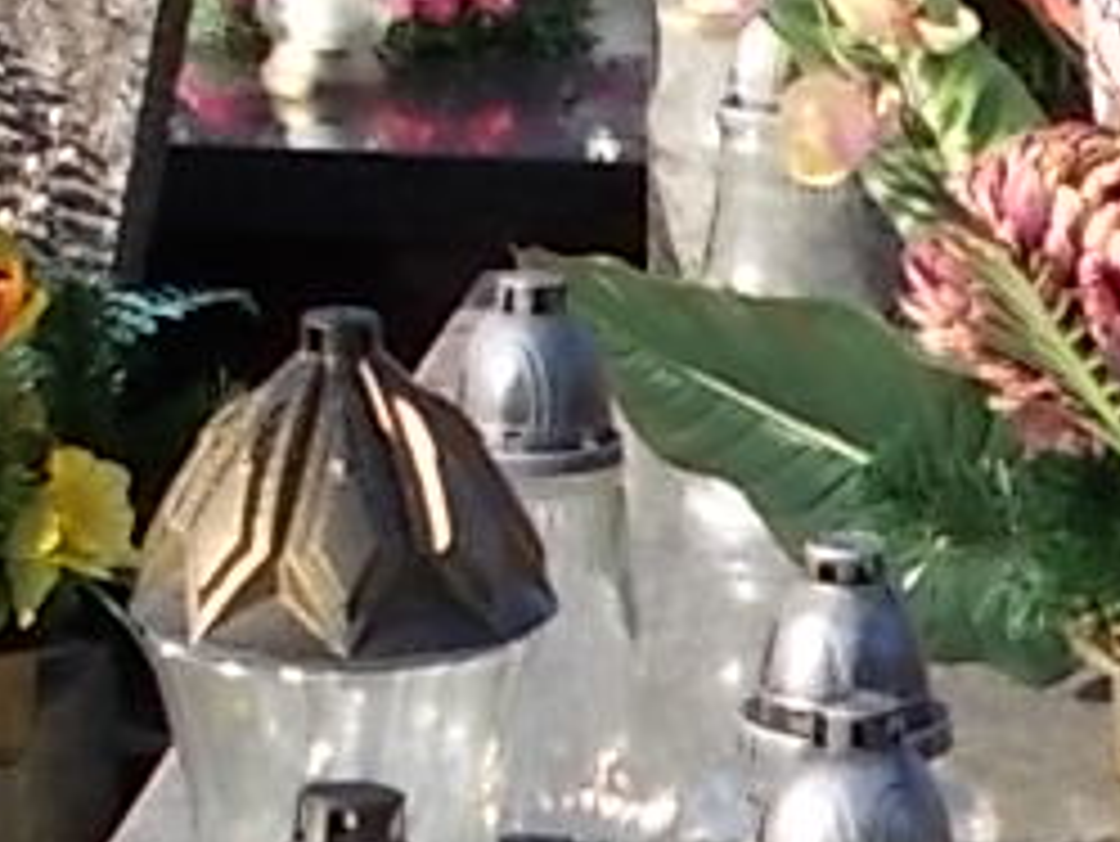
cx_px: 1241
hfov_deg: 11.6
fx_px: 5406
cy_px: 964
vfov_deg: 8.8
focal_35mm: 167
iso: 80
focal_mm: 4.6
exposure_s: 1/400
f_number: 3.2
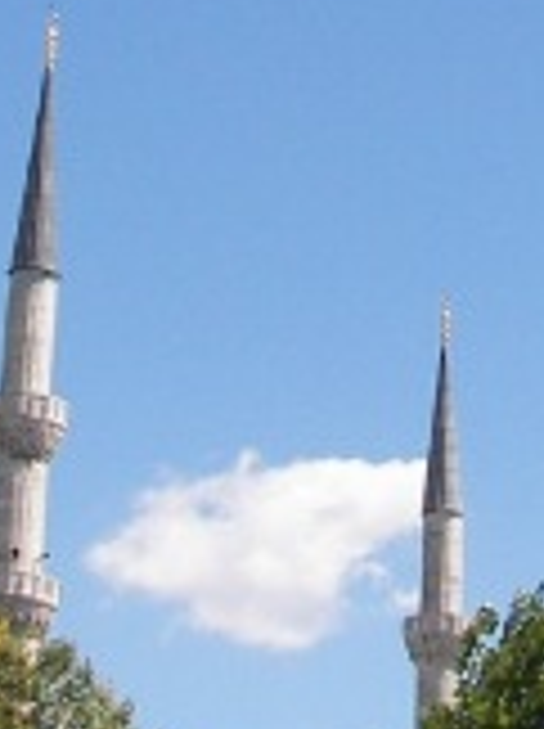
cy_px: -144
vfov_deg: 12.0
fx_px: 3403
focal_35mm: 162
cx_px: 441
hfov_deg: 9.1
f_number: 4
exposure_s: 1/500
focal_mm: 6.8
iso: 50
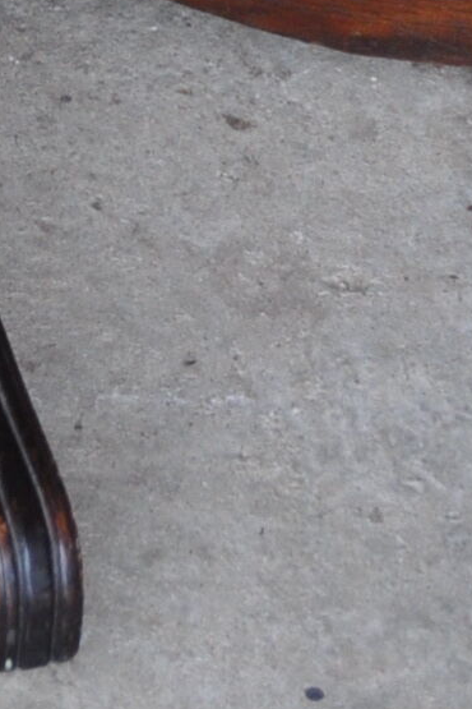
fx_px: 5467
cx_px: -70
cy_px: -1010
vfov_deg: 7.0
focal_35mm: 278
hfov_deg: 4.9
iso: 640
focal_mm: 32
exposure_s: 1/60
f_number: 4.8
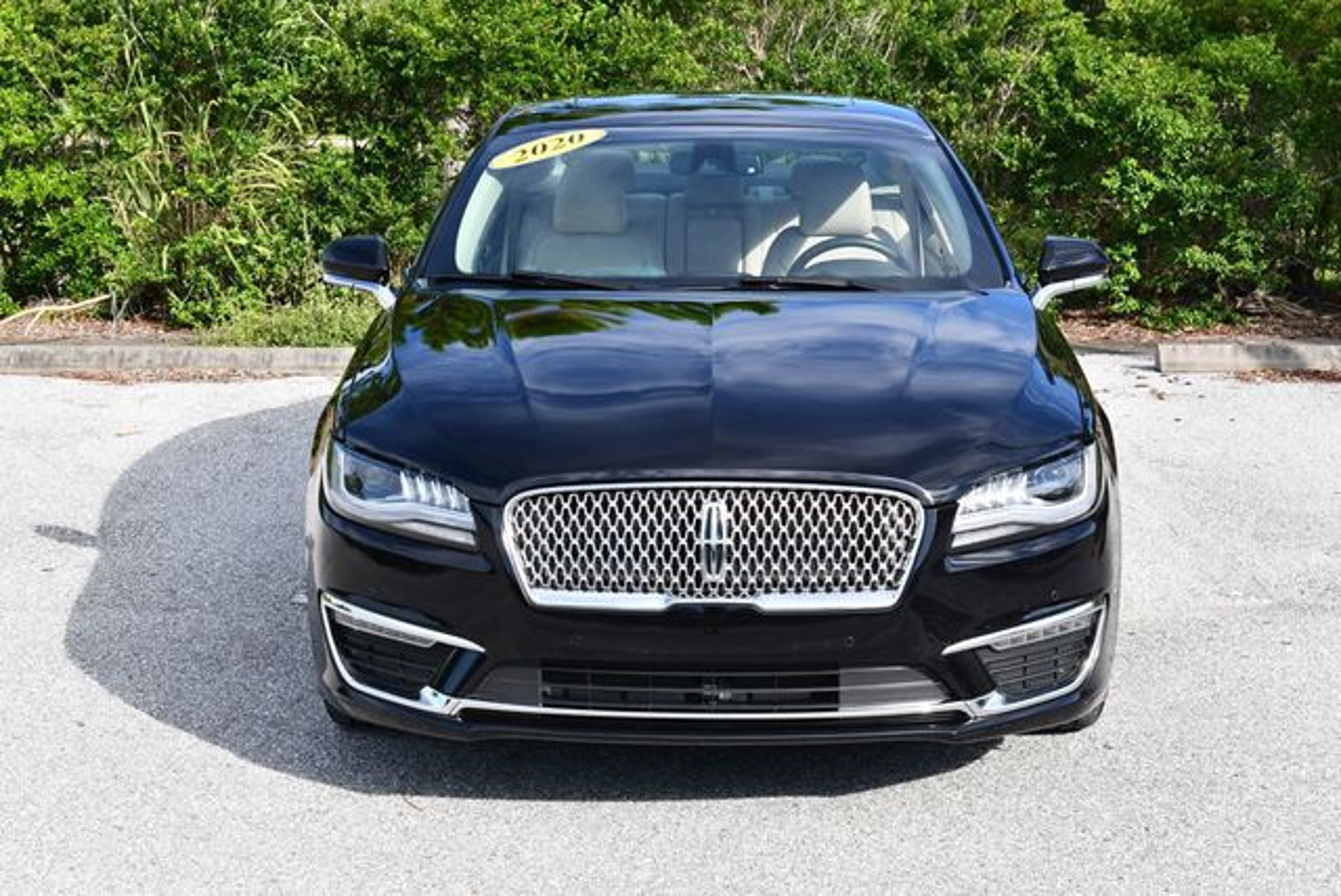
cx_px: 670
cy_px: 448
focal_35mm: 68
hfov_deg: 29.6
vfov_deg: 20.1
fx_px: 2535
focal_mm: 34
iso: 180
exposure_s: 1/250
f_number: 8
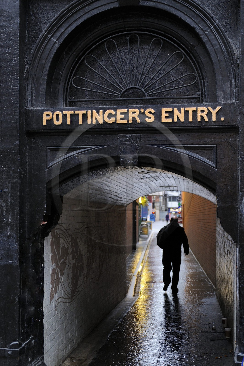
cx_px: 122
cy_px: 183
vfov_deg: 50.7
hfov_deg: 35.0
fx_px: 386
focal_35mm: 38
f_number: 2.8
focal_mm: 38
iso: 1600
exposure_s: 1/125
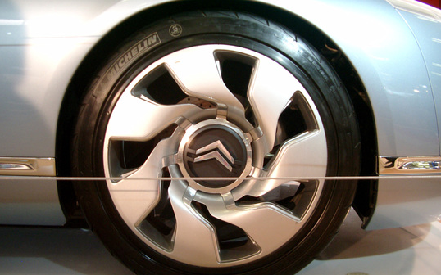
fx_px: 481
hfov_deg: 49.3
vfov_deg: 31.9
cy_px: 153
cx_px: 218
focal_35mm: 40
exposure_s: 1/100
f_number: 2.6
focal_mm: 7.6
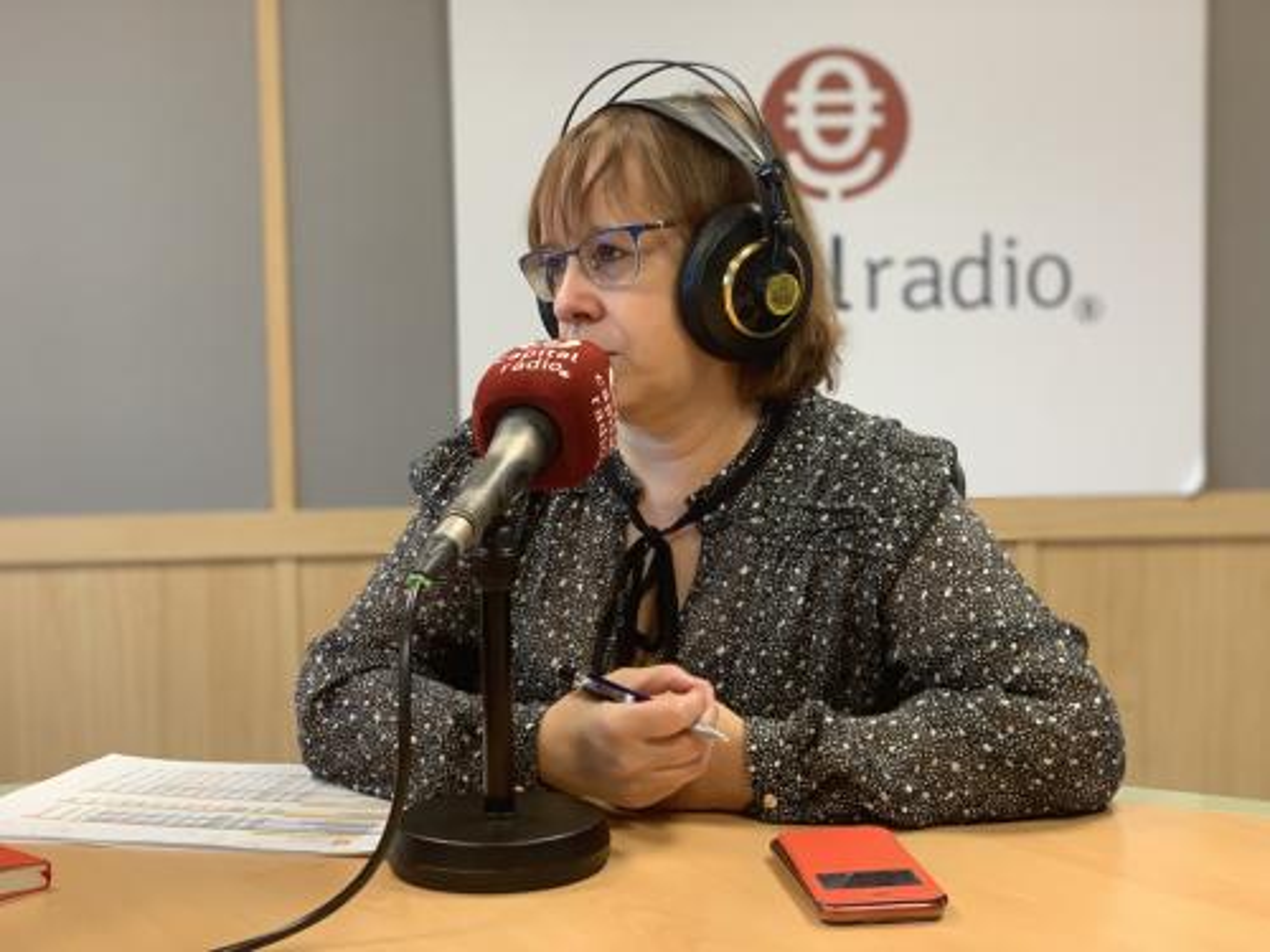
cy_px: 476
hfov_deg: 36.8
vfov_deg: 28.0
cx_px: 635
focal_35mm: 52
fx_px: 1908
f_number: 2.4
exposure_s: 1/50
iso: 125
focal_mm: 6
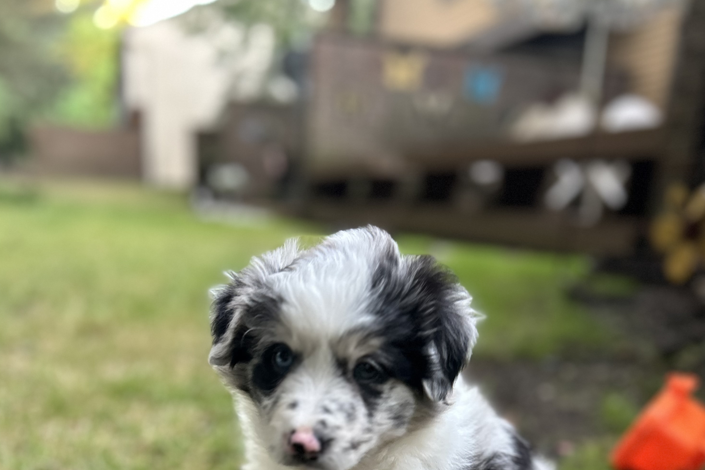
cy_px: 455
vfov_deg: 33.3
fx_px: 725
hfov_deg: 51.9
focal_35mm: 37
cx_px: 347
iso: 250
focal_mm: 5.7
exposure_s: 1/60
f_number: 1.5
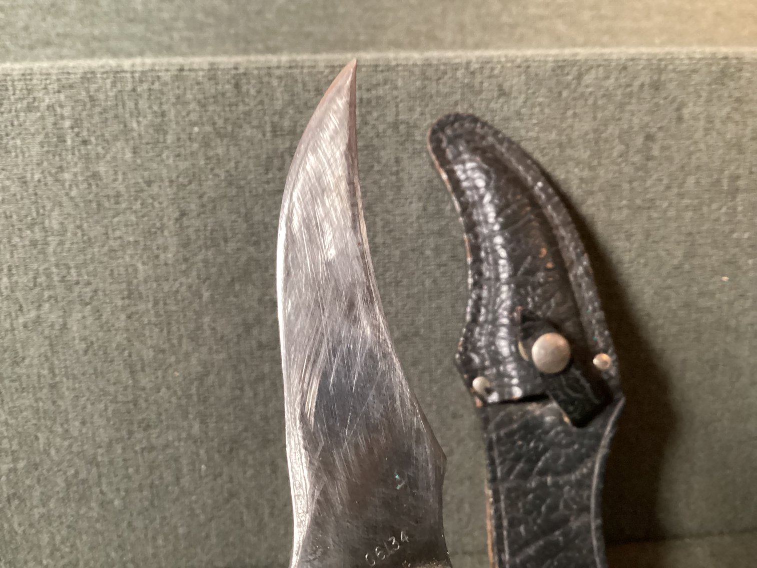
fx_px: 678
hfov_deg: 58.3
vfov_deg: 45.4
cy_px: 284
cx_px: 378
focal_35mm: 31
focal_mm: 3.3
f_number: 2.4
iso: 400
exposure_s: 1/25
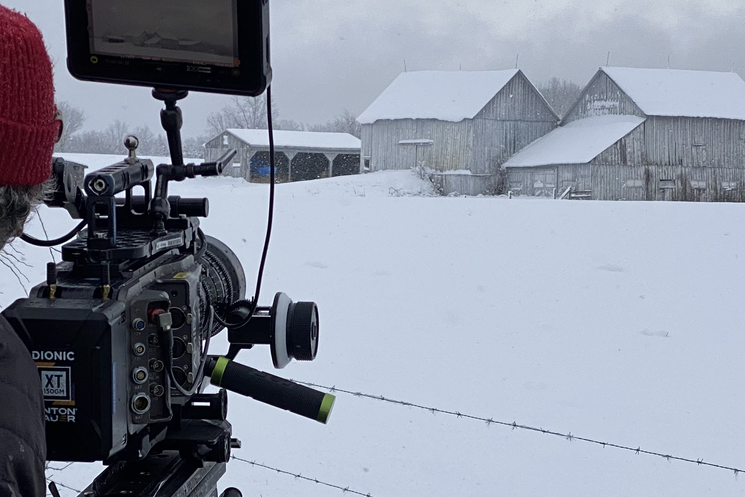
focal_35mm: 110
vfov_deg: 12.5
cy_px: 298
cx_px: 335
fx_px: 2277
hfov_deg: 18.6
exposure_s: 1/1546
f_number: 2
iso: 20
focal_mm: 6
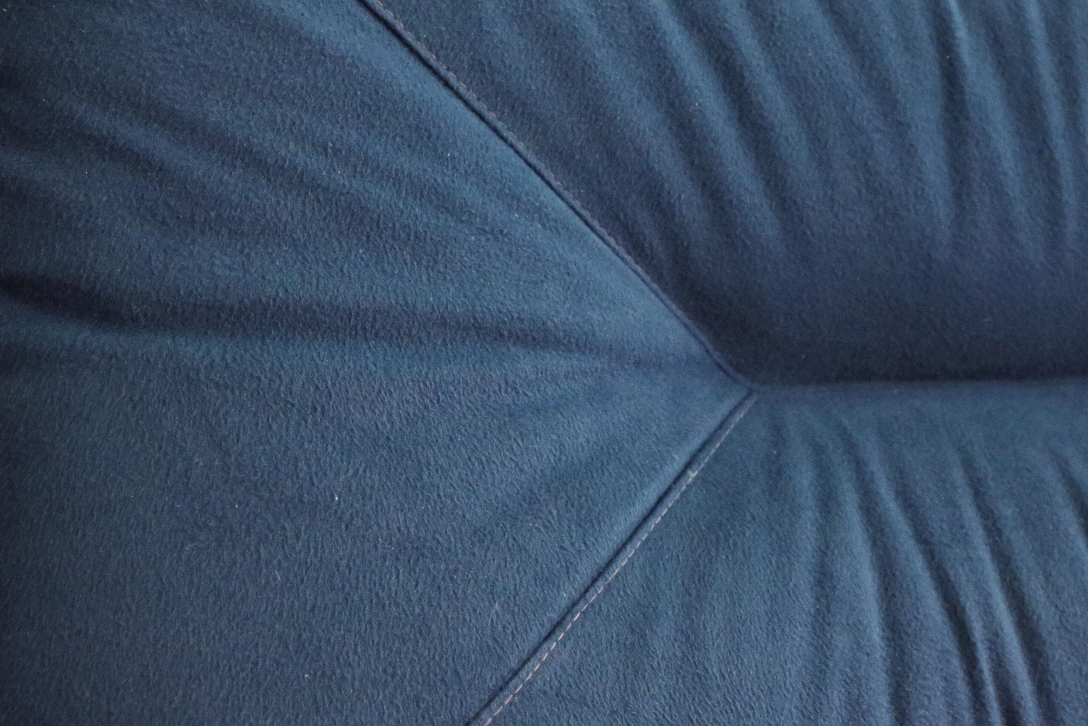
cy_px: 364
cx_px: 706
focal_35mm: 73
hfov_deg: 27.6
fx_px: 2206
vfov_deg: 18.7
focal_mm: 21.25
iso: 3200
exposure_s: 1/60
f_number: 4
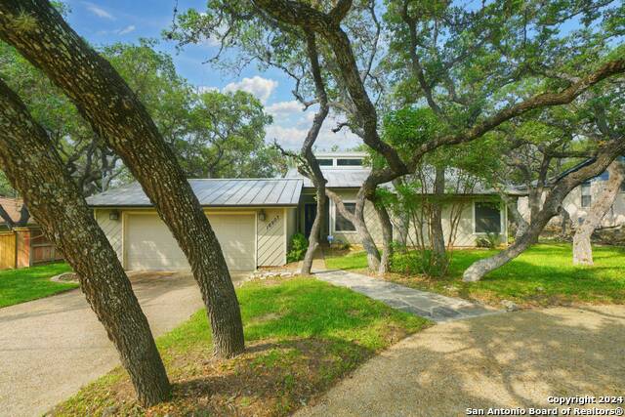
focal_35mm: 16
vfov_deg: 73.8
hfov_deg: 96.7
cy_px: 208
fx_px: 278
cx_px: 312
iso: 100
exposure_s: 1/100
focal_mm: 16
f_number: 7.1
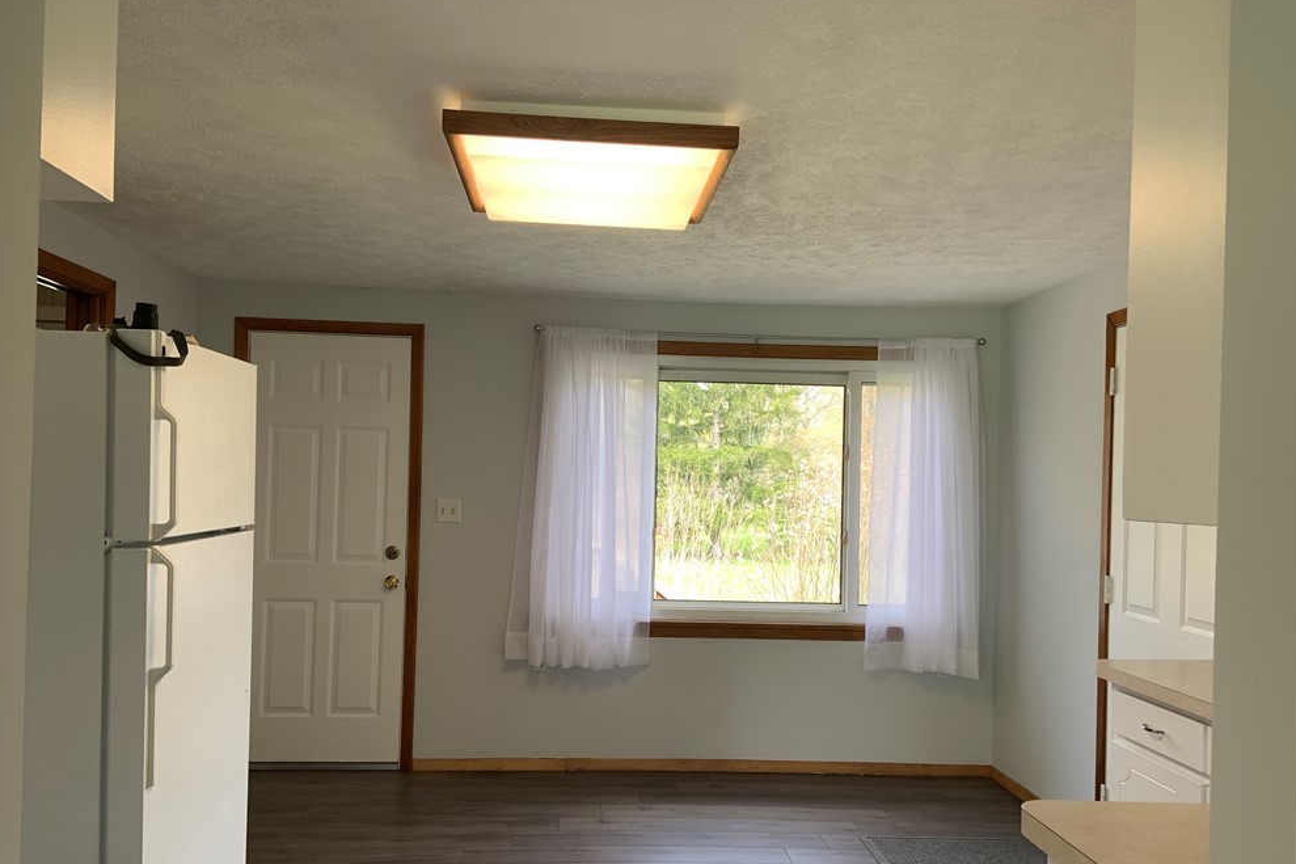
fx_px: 1008
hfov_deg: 65.5
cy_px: 486
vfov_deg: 46.3
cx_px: 643
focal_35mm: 28
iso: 50
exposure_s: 1/120
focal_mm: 4.25
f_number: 1.8
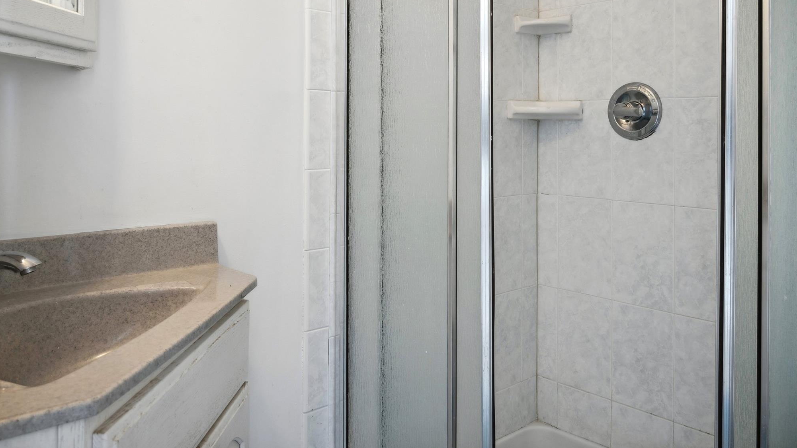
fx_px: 634
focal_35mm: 30
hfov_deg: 64.3
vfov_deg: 38.8
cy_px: 177
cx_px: 393
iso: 400
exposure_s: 1/30
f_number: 8
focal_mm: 28
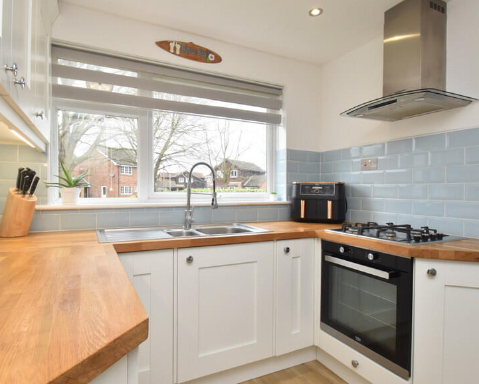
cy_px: 181
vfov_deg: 68.1
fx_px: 284
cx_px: 241
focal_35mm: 20
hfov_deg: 80.4
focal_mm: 10
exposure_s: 1/60
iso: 640
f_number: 9
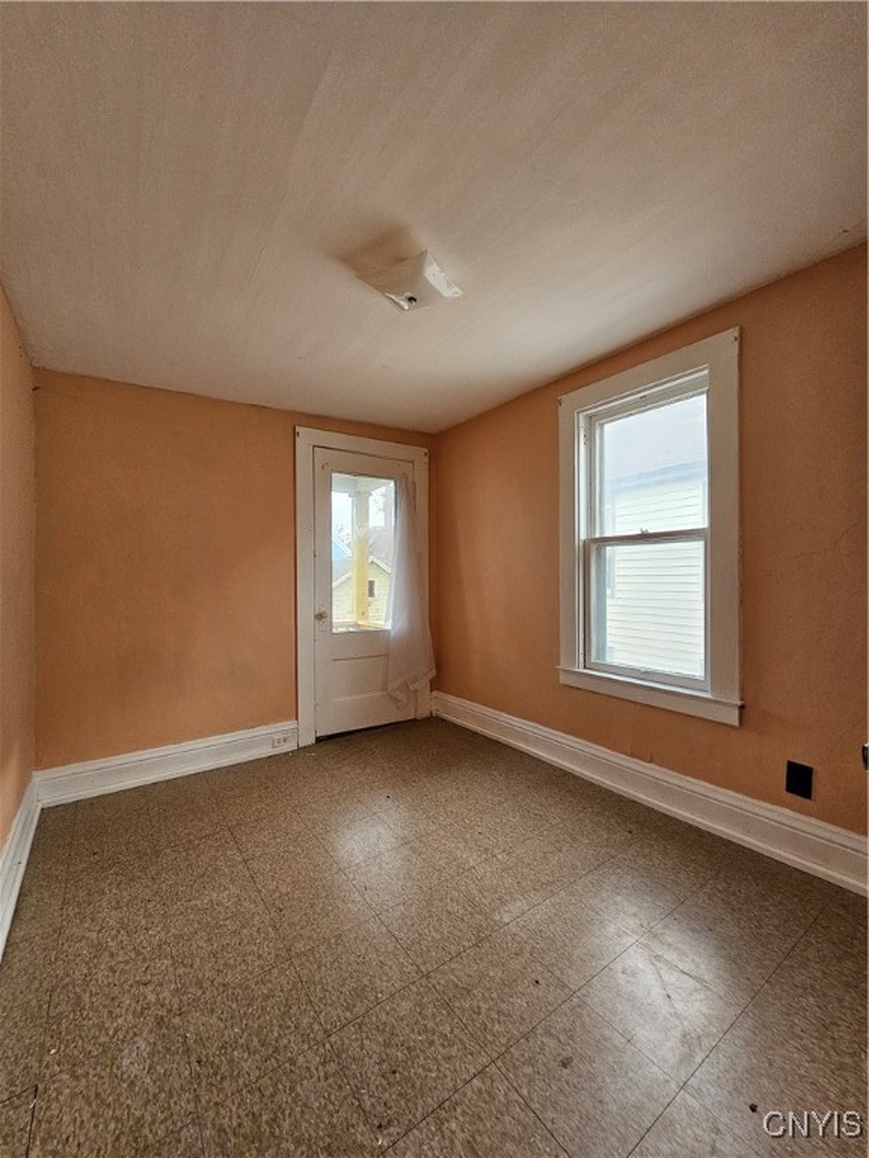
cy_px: 579
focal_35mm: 13
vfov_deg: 106.2
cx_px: 434
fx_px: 435
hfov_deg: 89.9
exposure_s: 1/100
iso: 320
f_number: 2.2
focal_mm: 2.2
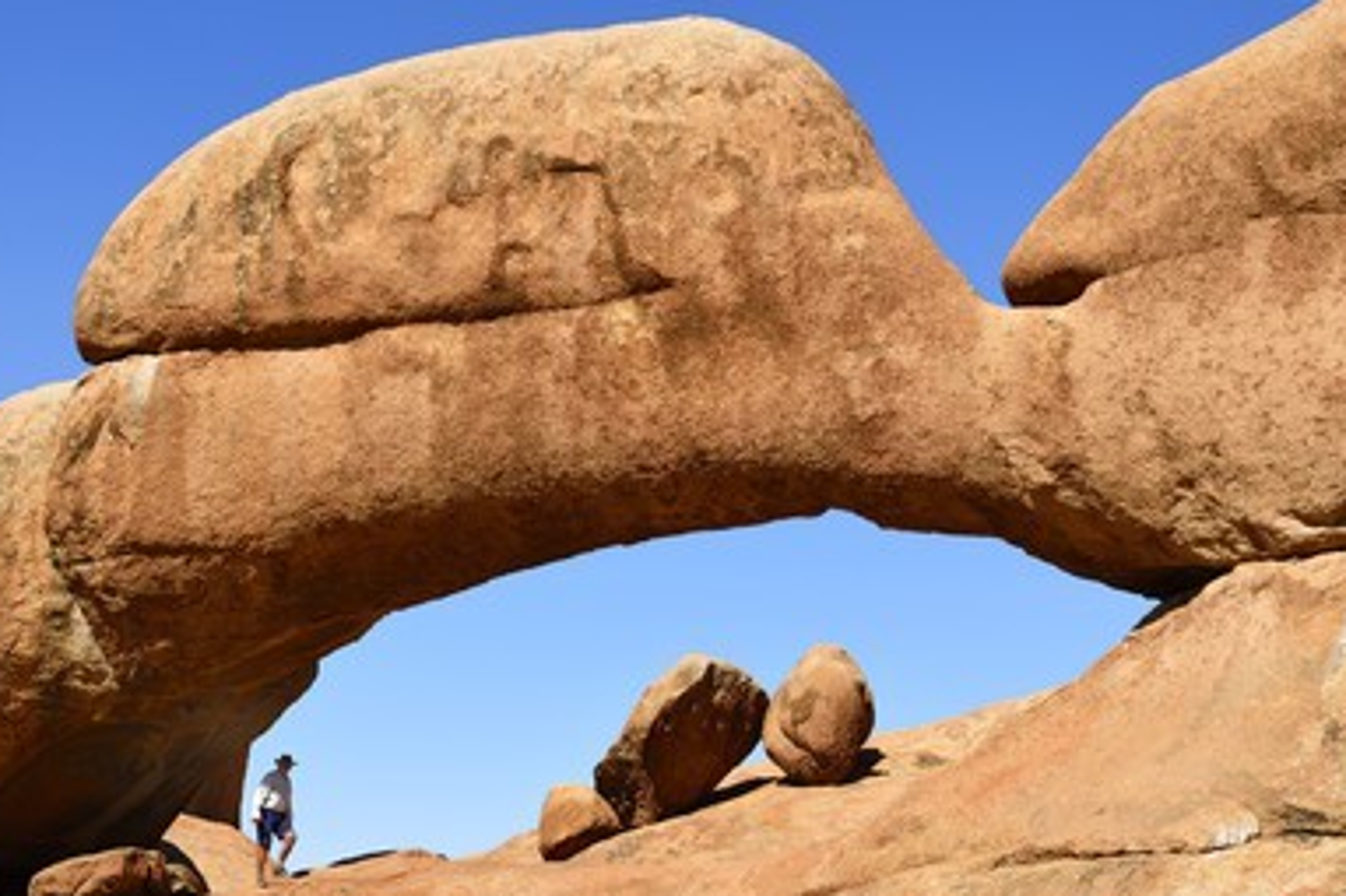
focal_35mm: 68
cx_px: 629
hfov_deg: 29.7
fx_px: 2541
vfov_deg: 20.0
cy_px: 485
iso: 200
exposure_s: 1/250
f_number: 13
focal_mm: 62
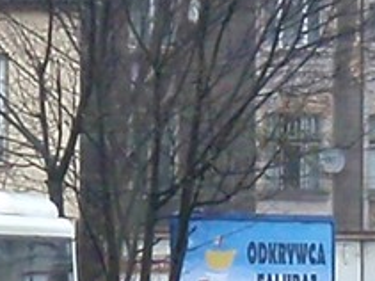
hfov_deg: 4.6
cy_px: 193
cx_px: -275
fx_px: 4612
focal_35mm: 426
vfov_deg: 3.5
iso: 640
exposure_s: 1/320
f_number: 5.3
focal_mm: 17.88
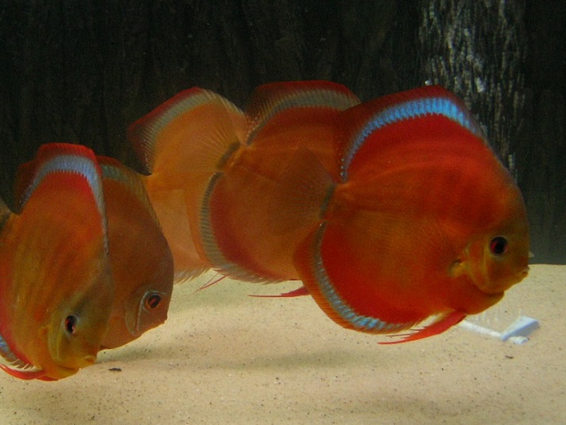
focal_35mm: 52
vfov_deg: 28.0
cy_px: 205
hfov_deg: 36.3
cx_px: 177
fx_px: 850
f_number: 2.8
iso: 256
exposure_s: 1/30
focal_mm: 60
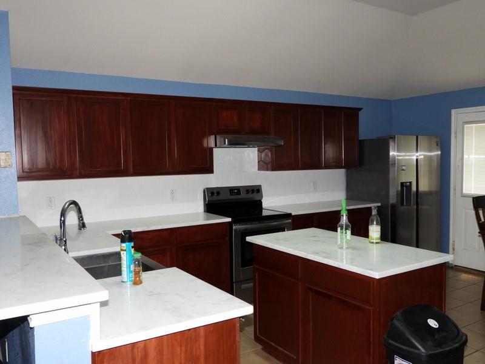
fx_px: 420
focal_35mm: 30
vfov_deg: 46.8
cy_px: 182
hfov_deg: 60.0
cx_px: 242
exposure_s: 1/30
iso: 200
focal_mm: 5.4
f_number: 3.2
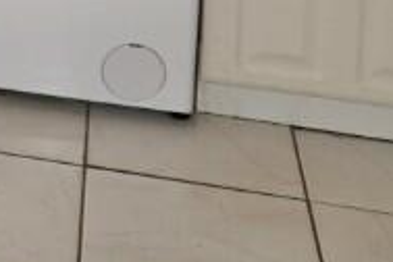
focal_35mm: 130
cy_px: -440
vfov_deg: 9.1
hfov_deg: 13.5
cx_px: -393
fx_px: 1419
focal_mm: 16
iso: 125
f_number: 3.5
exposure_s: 1/125
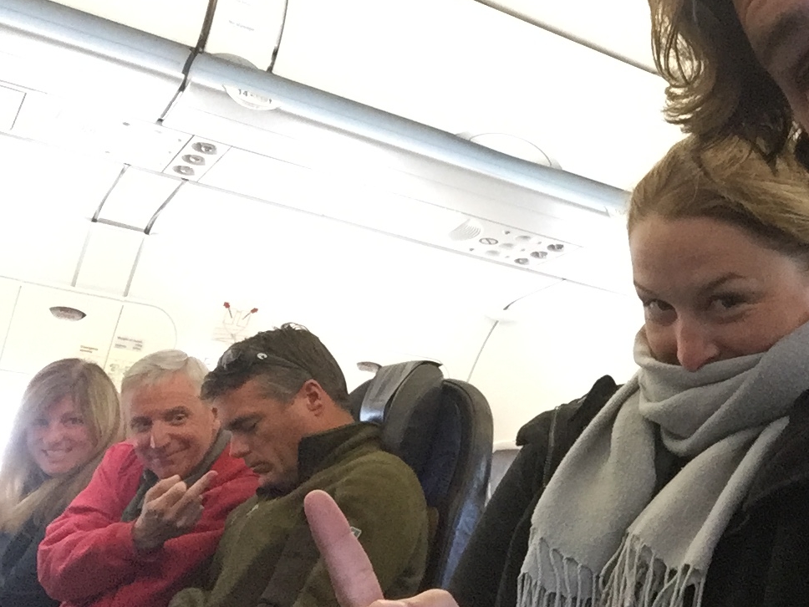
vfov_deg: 35.1
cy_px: 273
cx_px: 534
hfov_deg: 45.1
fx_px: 958
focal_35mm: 41
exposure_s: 1/33
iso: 200
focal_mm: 2.65
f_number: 2.2
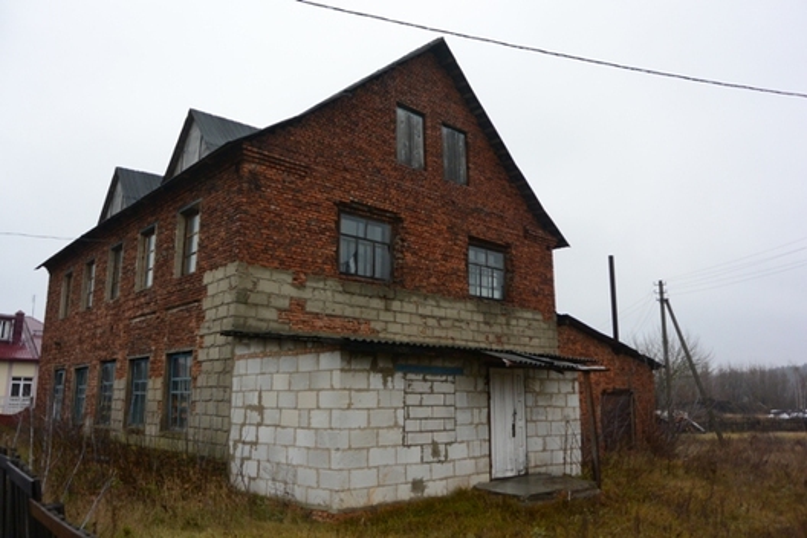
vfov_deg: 47.9
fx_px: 605
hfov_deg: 67.4
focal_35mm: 27
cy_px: 269
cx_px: 404
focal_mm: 10
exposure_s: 1/125
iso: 200
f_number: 3.5
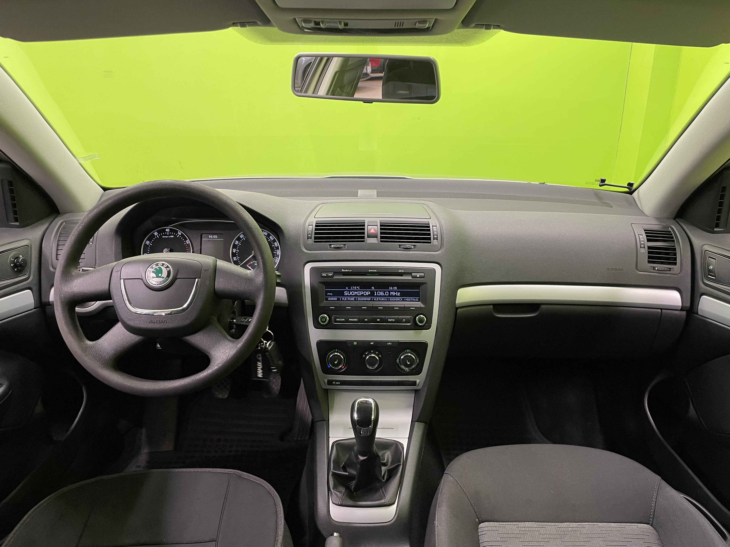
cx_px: 365
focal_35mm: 26
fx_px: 548
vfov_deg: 53.1
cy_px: 274
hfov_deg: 67.3
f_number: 1.6
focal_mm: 4.2
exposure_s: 1/50
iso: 125
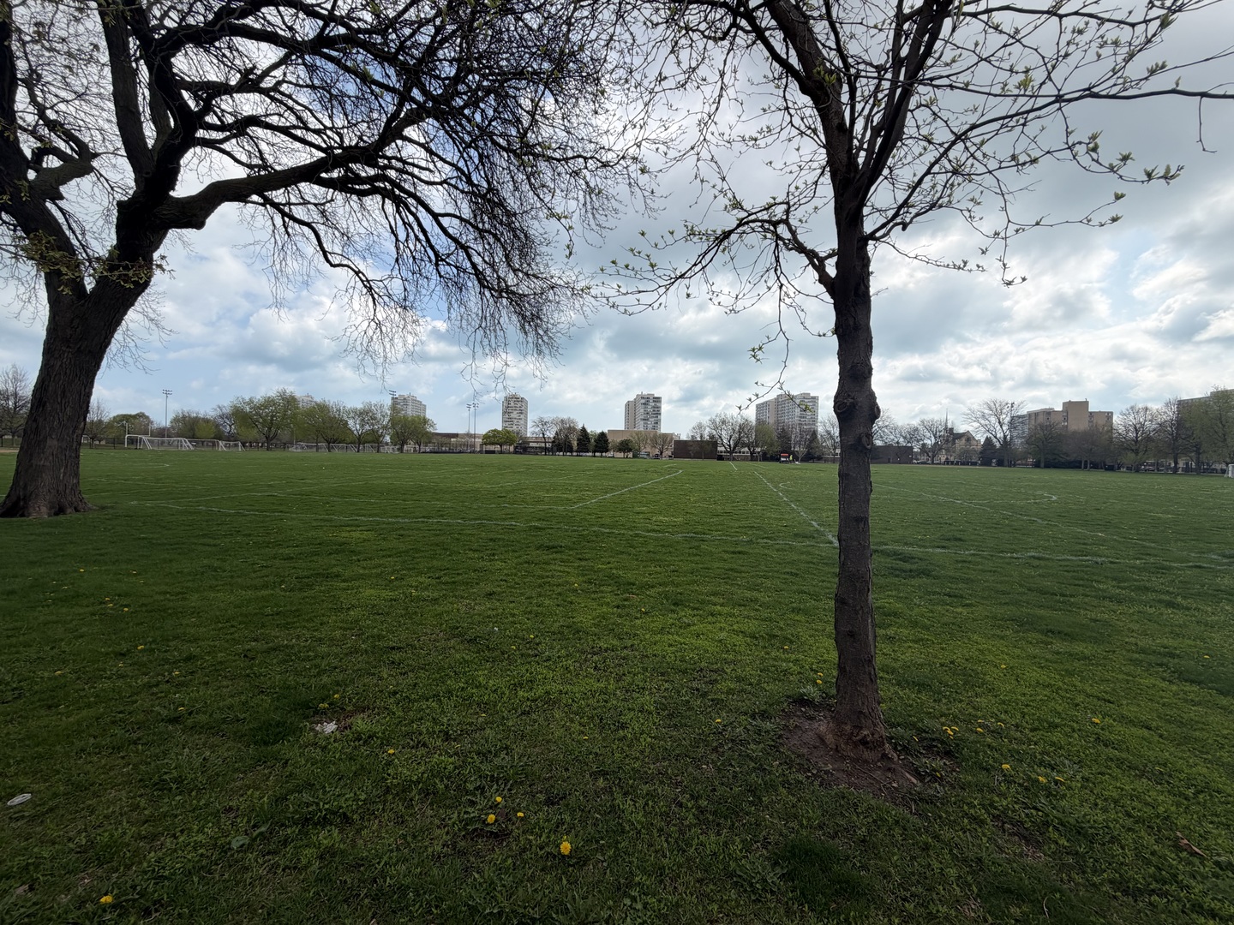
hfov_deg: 102.1
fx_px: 499
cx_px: 617
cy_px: 462
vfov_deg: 85.7
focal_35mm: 14
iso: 20
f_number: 2.2
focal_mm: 2.22
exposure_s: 1/1050
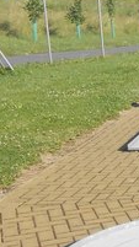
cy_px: 180
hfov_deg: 10.7
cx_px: 371
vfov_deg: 23.5
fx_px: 590
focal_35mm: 90
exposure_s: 1/500
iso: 80
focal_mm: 4.6
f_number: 3.5
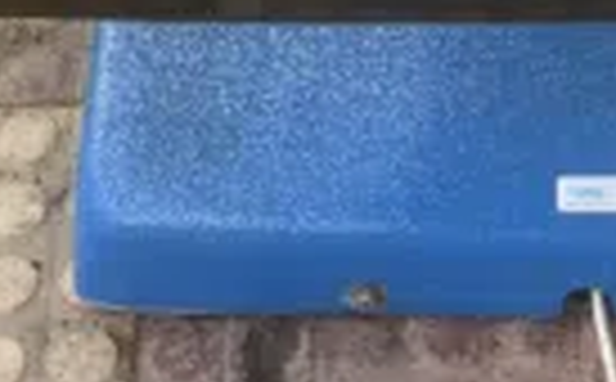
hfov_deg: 14.8
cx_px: 603
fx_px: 2329
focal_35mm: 139
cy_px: -638
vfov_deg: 8.3
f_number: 1.8
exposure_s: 1/223
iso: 20
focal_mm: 4
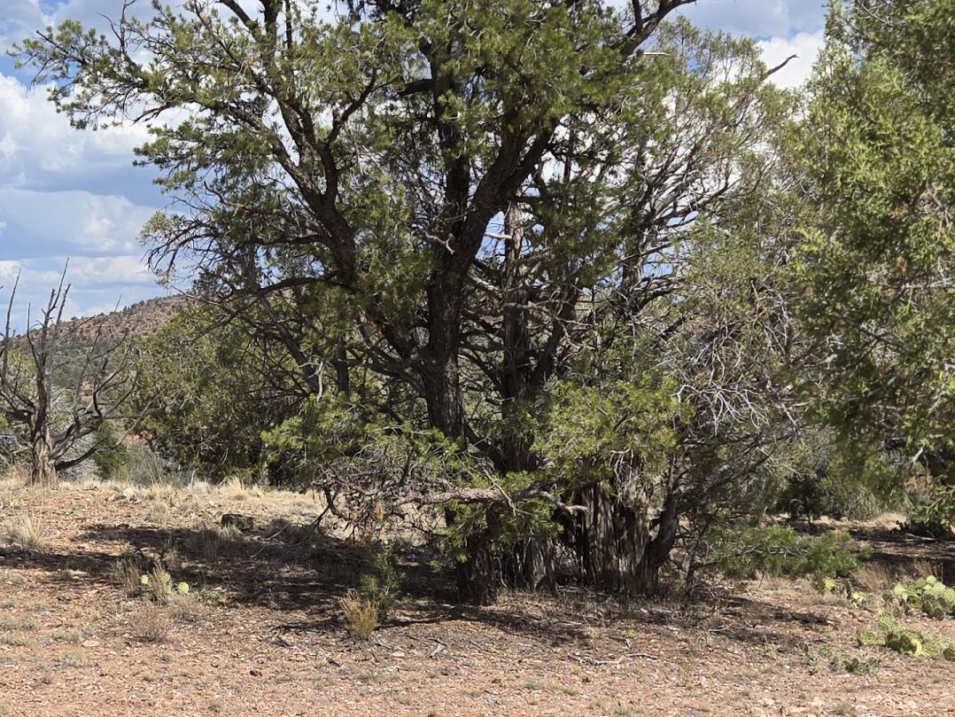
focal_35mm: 64
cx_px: 323
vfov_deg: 22.9
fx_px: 1766
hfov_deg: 30.1
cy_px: 320
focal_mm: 5.4
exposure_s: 1/2308
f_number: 1.8
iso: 25
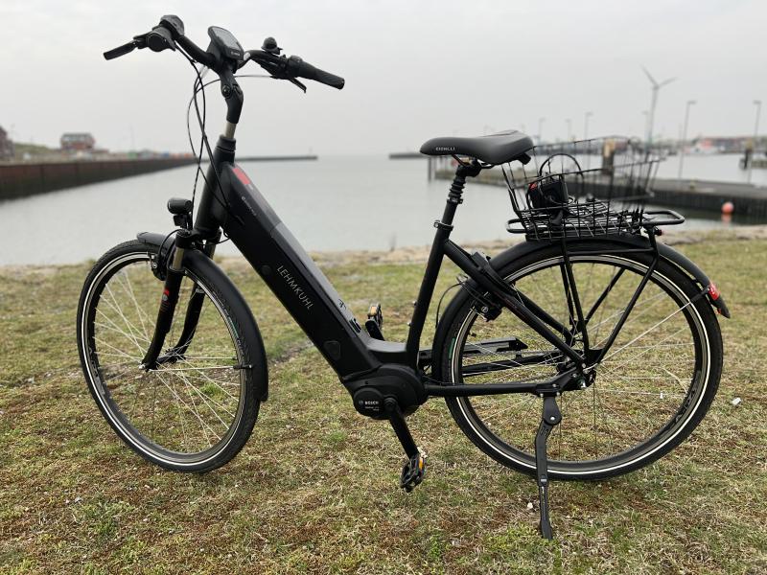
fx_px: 576
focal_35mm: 26
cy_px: 288
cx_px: 384
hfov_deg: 67.3
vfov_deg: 53.1
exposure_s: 1/2915
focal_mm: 5.7
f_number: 1.5
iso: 32
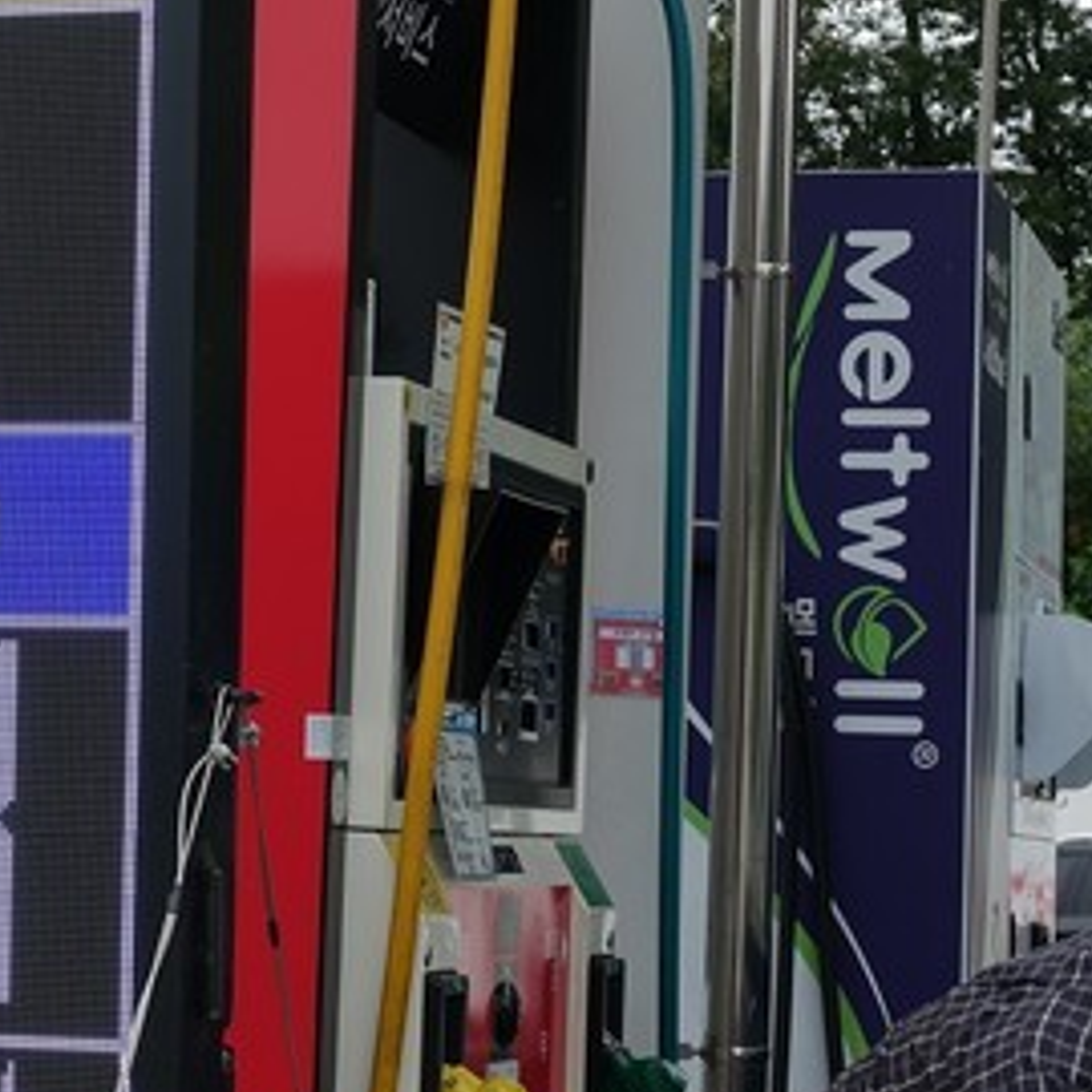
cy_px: 603
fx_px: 4247
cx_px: 178
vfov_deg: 14.6
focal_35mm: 119
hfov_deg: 14.5
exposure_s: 1/400
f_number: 4
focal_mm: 23.09
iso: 100
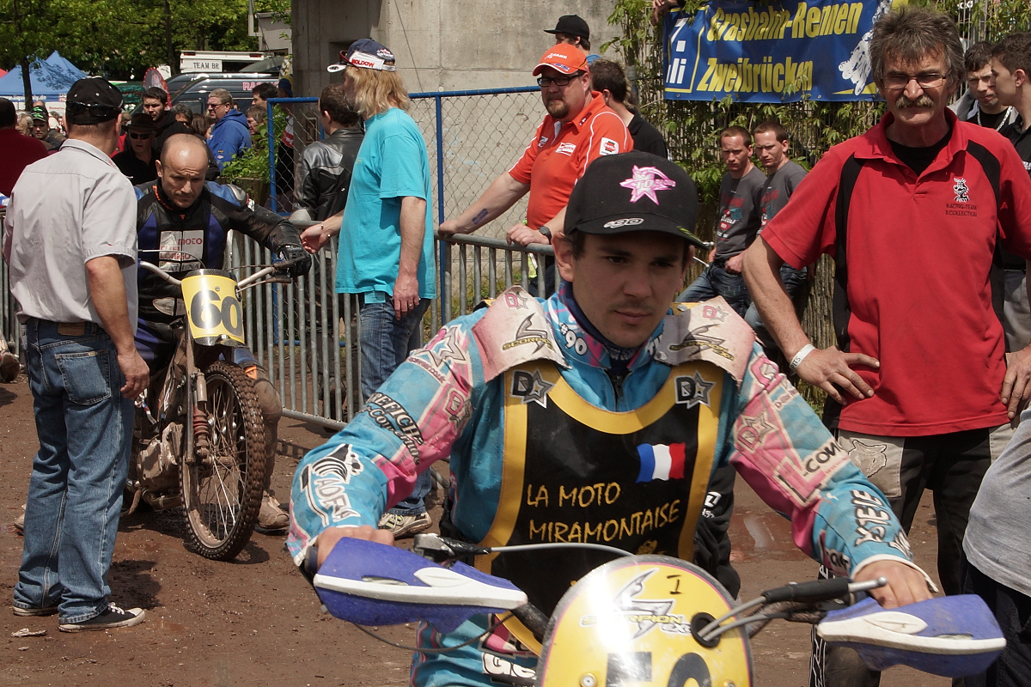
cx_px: 516
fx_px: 2148
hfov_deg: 27.0
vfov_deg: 18.2
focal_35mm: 75
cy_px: 344
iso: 200
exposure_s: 1/250
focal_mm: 50
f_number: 18
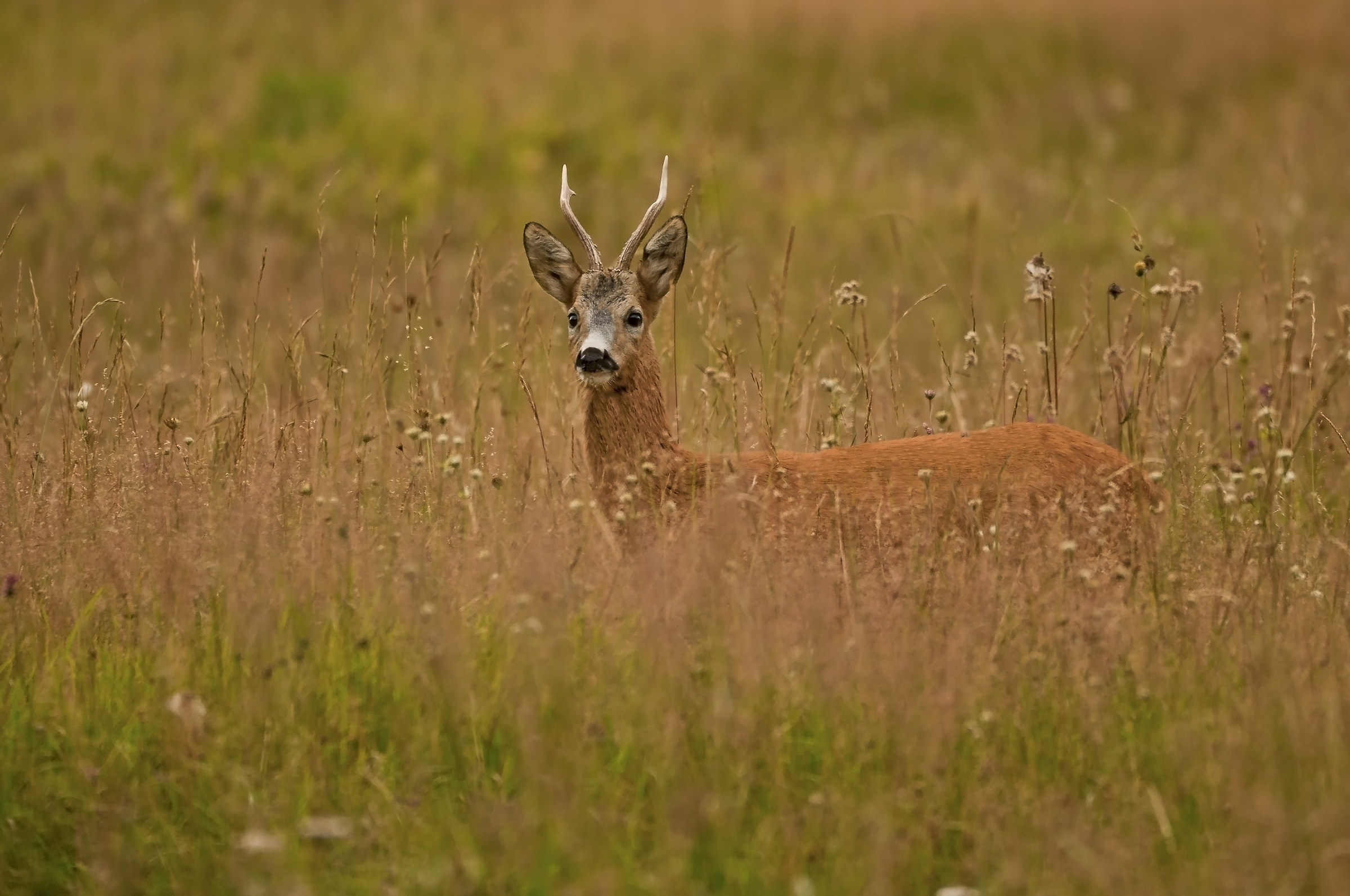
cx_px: 675
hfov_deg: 2.3
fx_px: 33708
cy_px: 448
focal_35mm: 900
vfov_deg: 1.5
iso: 800
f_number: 8
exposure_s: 1/320
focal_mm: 600
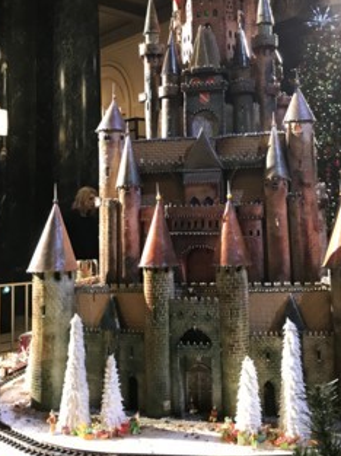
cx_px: 197
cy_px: 149
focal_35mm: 43
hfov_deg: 33.5
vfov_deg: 43.2
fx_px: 566
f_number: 1.8
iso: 80
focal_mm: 3.99
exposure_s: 1/15
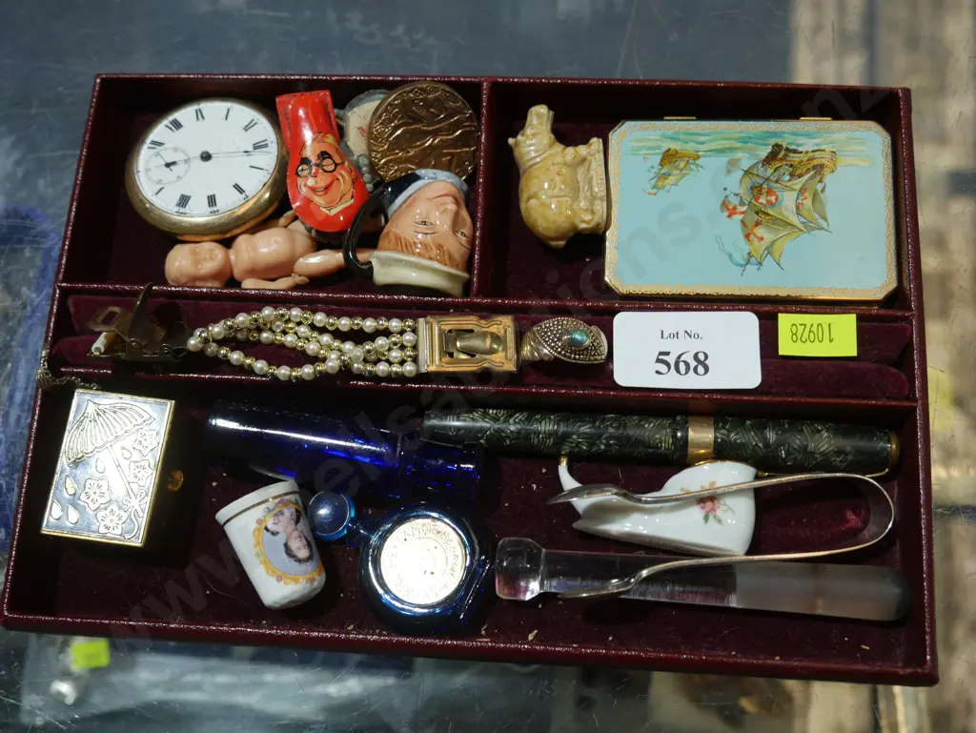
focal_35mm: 40
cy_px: 366
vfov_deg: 36.0
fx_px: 1128
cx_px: 488
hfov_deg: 46.8
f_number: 4.4
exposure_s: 1/80
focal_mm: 20
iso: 200
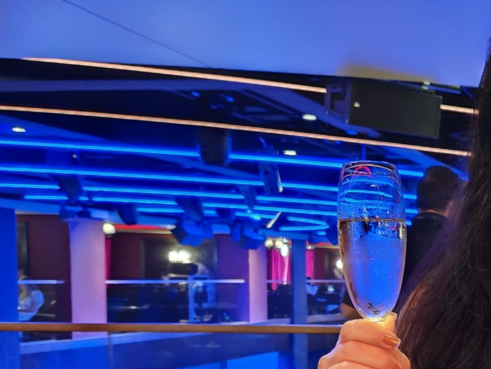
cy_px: 327
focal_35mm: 57
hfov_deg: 29.5
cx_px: 575
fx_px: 809
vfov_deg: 25.0
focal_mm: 5.4
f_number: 1.8
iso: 1600
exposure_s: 1/24
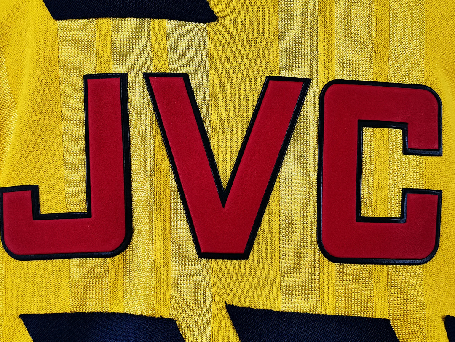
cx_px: 228
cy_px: 171
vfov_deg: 29.7
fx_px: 644
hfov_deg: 38.9
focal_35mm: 49
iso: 200
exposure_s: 1/120
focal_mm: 5.58
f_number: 1.8
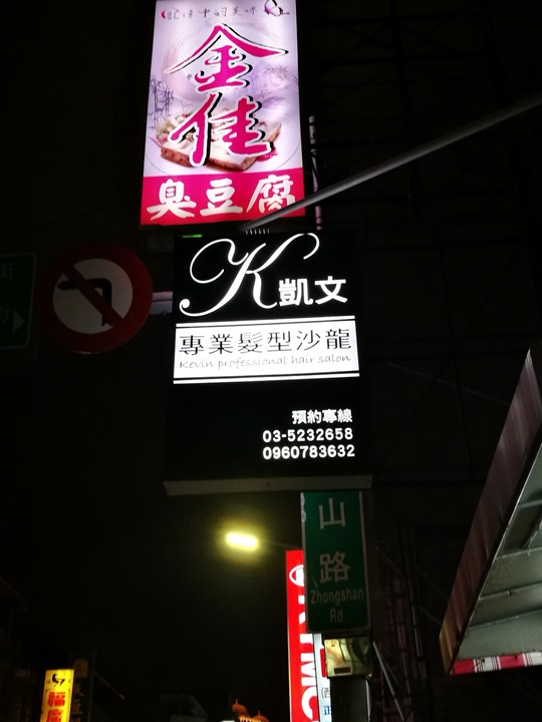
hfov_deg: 33.6
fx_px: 898
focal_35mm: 43
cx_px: 271
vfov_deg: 43.9
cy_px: 361
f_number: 2.2
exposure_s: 1/30
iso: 250
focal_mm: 4.5
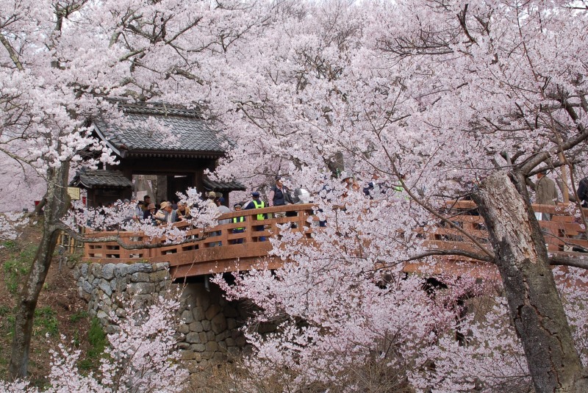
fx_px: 785
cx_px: 294
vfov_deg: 28.1
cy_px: 196
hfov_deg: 41.1
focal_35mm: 48
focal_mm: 32
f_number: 10
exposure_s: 1/250
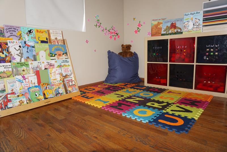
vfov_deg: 53.1
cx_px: 114
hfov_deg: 73.8
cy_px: 76
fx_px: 151
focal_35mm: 24
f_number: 5
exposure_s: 1/160
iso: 800
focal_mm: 16
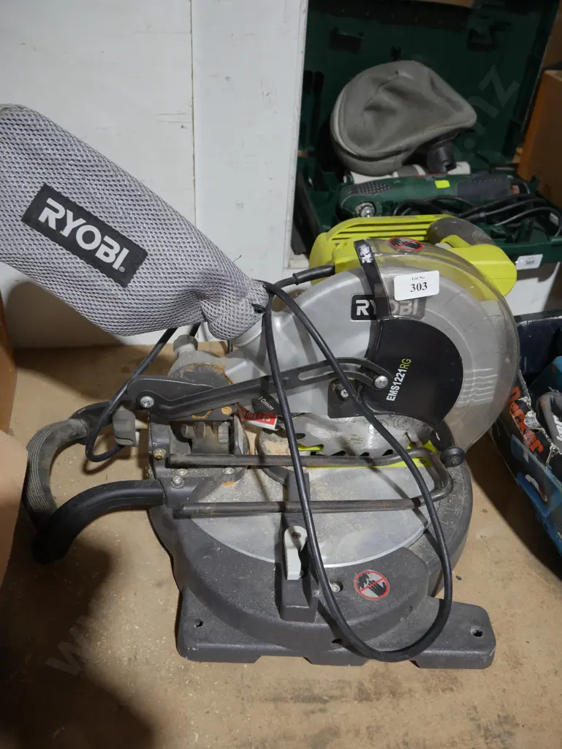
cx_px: 281
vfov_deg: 59.9
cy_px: 374
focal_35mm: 30
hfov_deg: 46.8
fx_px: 649
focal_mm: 15
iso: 640
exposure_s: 1/60
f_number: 3.6
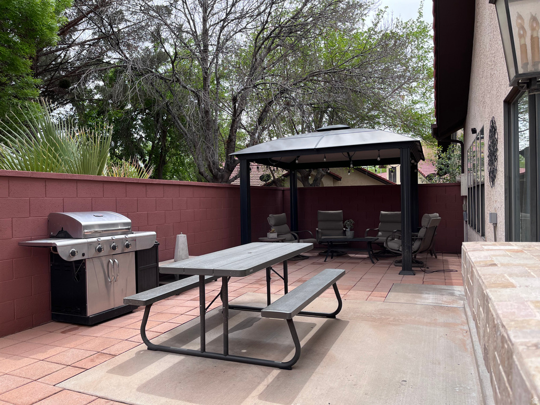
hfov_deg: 67.3
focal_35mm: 26
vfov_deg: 53.1
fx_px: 406
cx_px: 270
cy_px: 202
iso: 50
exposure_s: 1/1477
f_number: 1.6
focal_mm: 5.1
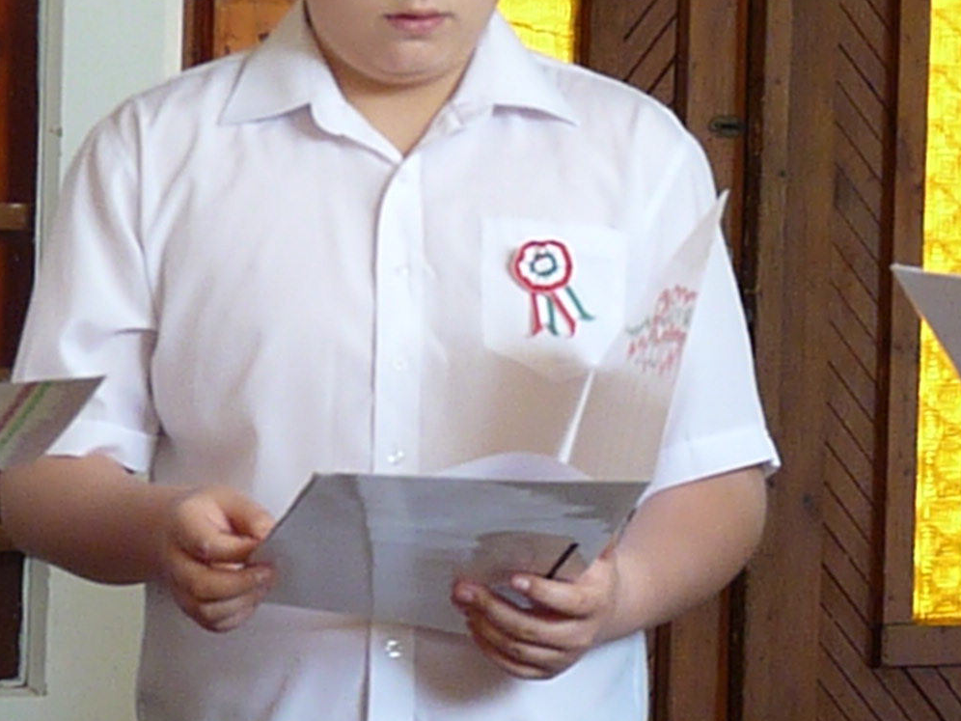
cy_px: 175
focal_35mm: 292
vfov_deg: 5.1
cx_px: 877
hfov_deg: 6.8
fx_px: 8106
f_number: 4
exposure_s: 1/125
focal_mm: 25.2
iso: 800
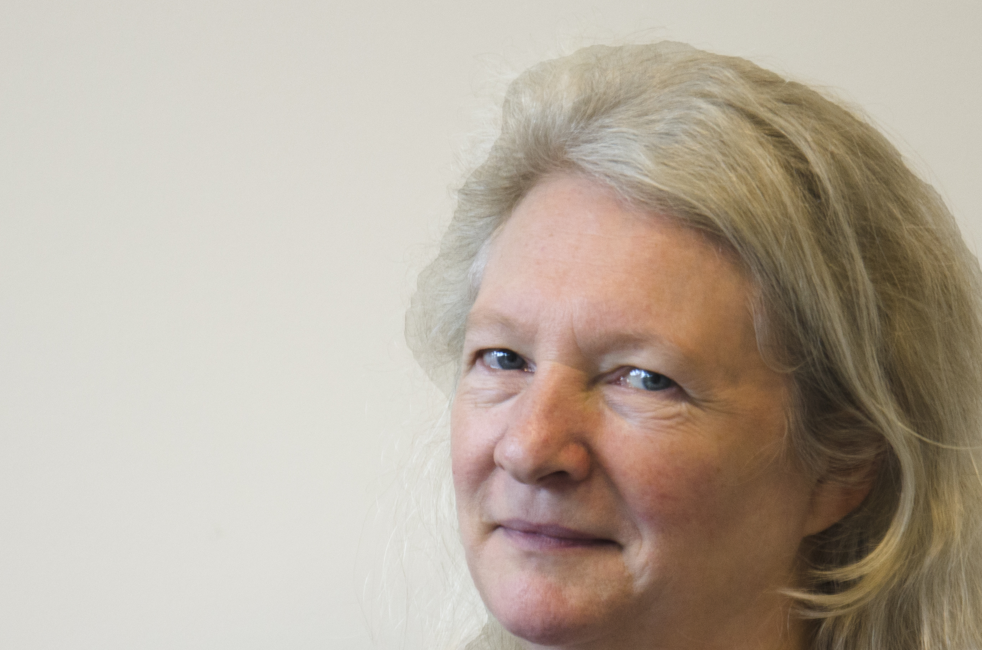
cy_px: 567
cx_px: 490
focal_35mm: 241
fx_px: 6560
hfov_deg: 8.6
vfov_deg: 5.7
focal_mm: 90
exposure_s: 1/10
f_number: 5.6
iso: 400
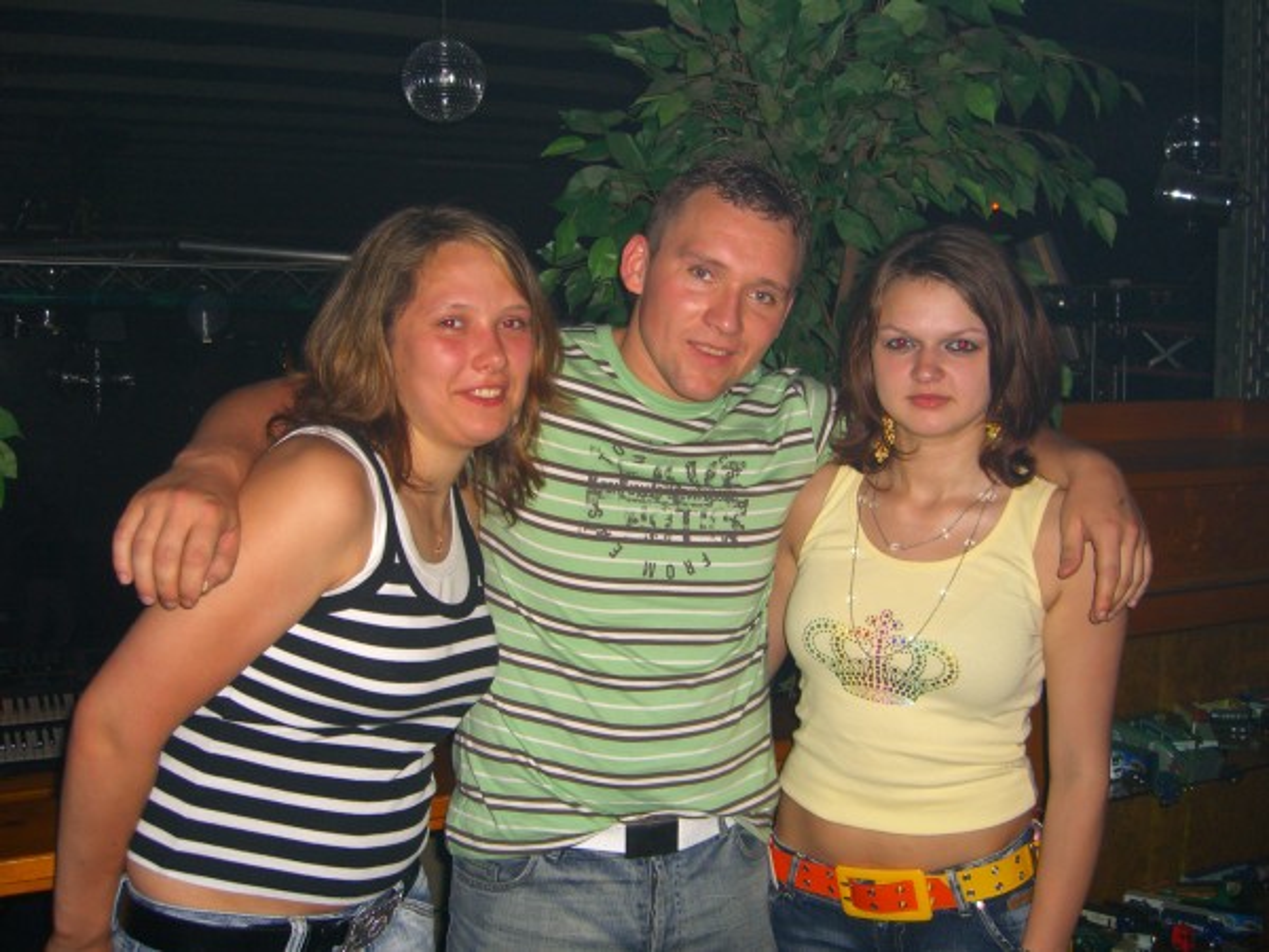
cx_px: 634
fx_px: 1393
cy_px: 476
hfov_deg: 49.0
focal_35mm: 38
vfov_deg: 37.7
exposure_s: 1/60
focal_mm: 7.9
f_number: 2.8
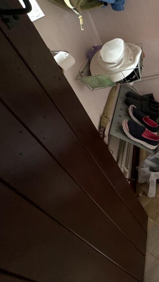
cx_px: 228
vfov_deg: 73.4
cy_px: 115
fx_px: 188
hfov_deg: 30.3
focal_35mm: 25
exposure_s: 1/99
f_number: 2.2
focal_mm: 2.22
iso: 160
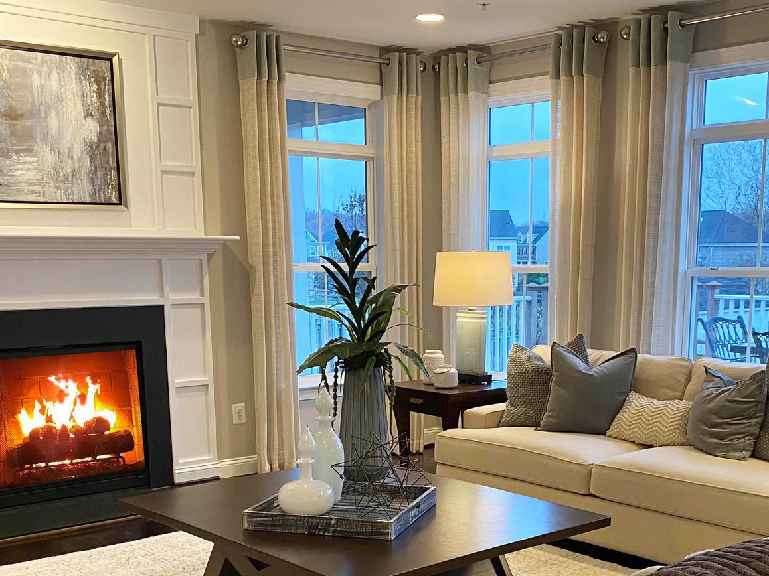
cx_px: 451
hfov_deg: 41.1
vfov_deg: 30.7
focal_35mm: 46
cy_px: 464
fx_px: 1022
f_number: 1.8
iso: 200
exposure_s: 1/60
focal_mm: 4.25
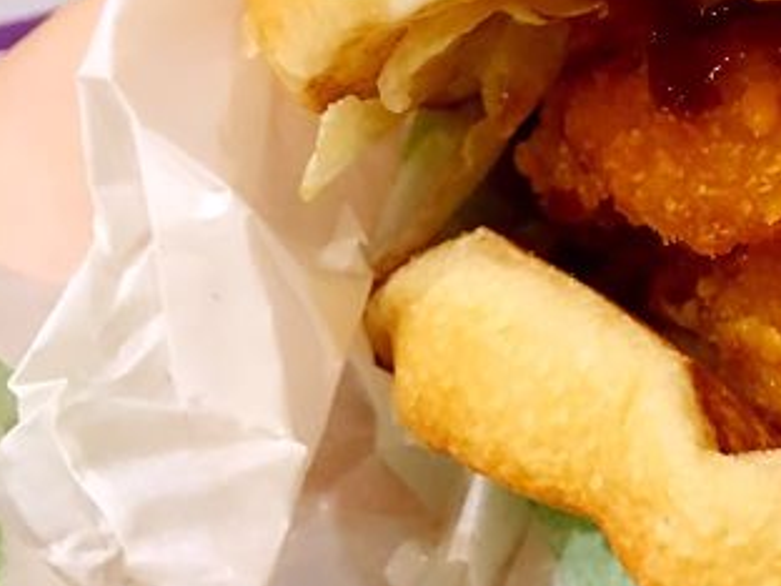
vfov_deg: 22.3
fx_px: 1467
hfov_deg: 27.3
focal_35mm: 65
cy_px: 121
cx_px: 864
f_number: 2.2
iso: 80
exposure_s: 1/10
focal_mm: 4.15
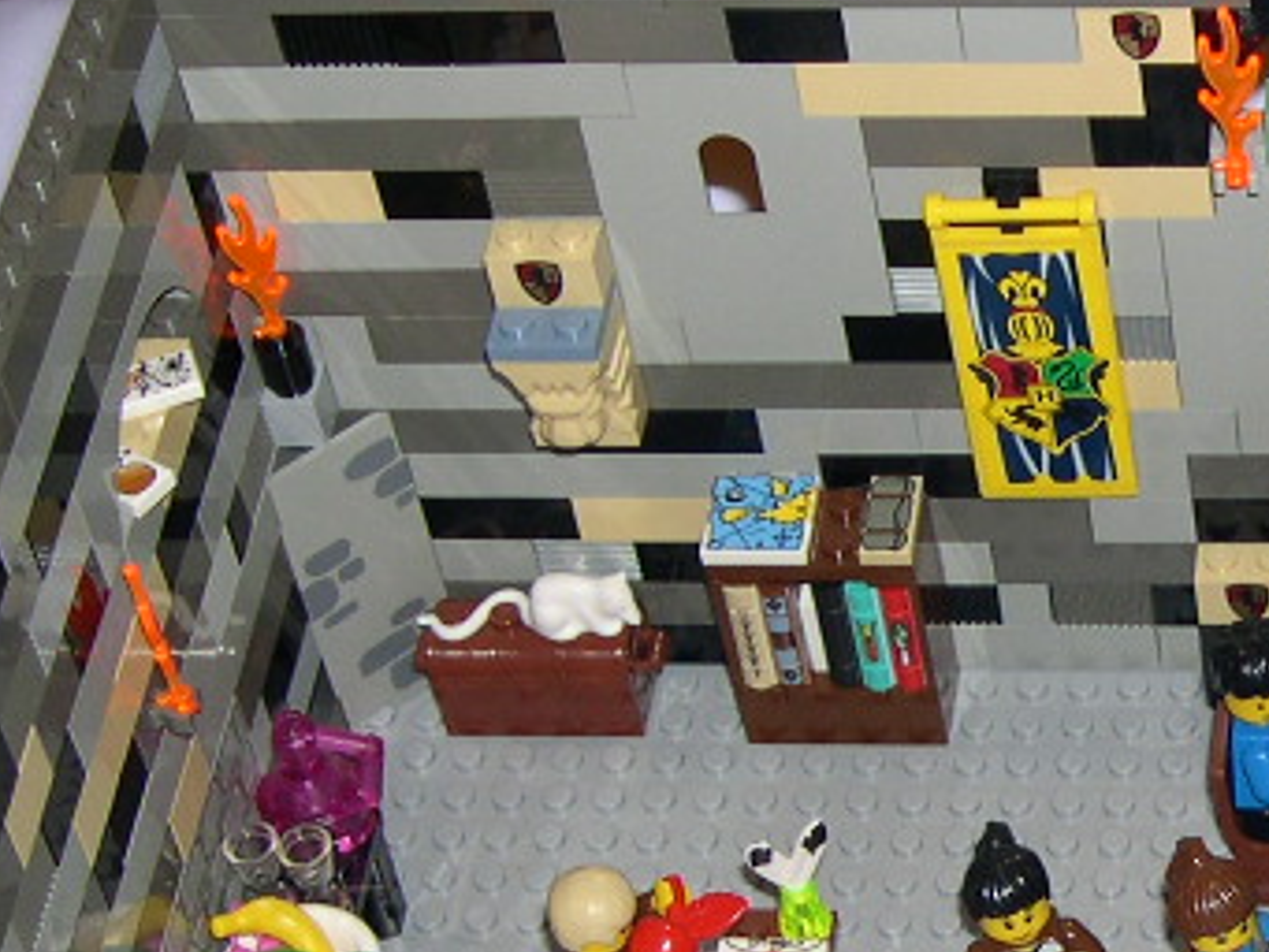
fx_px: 4181
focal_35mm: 114
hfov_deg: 16.5
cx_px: 1533
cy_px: 774
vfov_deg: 12.9
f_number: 2.8
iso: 100
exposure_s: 1/60
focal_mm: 8
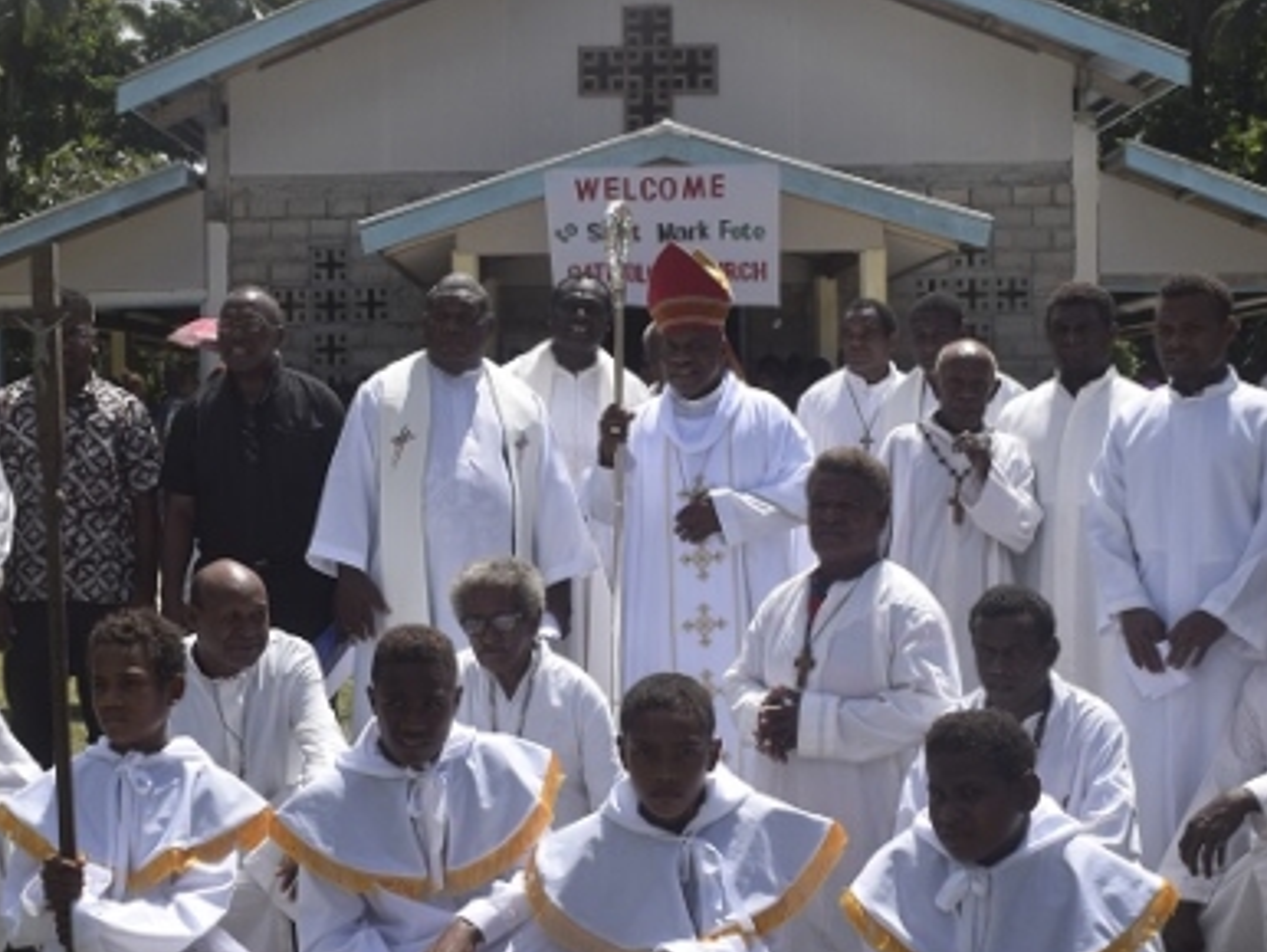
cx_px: 545
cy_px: 499
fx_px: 1575
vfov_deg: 33.6
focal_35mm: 43
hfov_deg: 43.7
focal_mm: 18
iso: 200
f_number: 10
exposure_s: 1/400
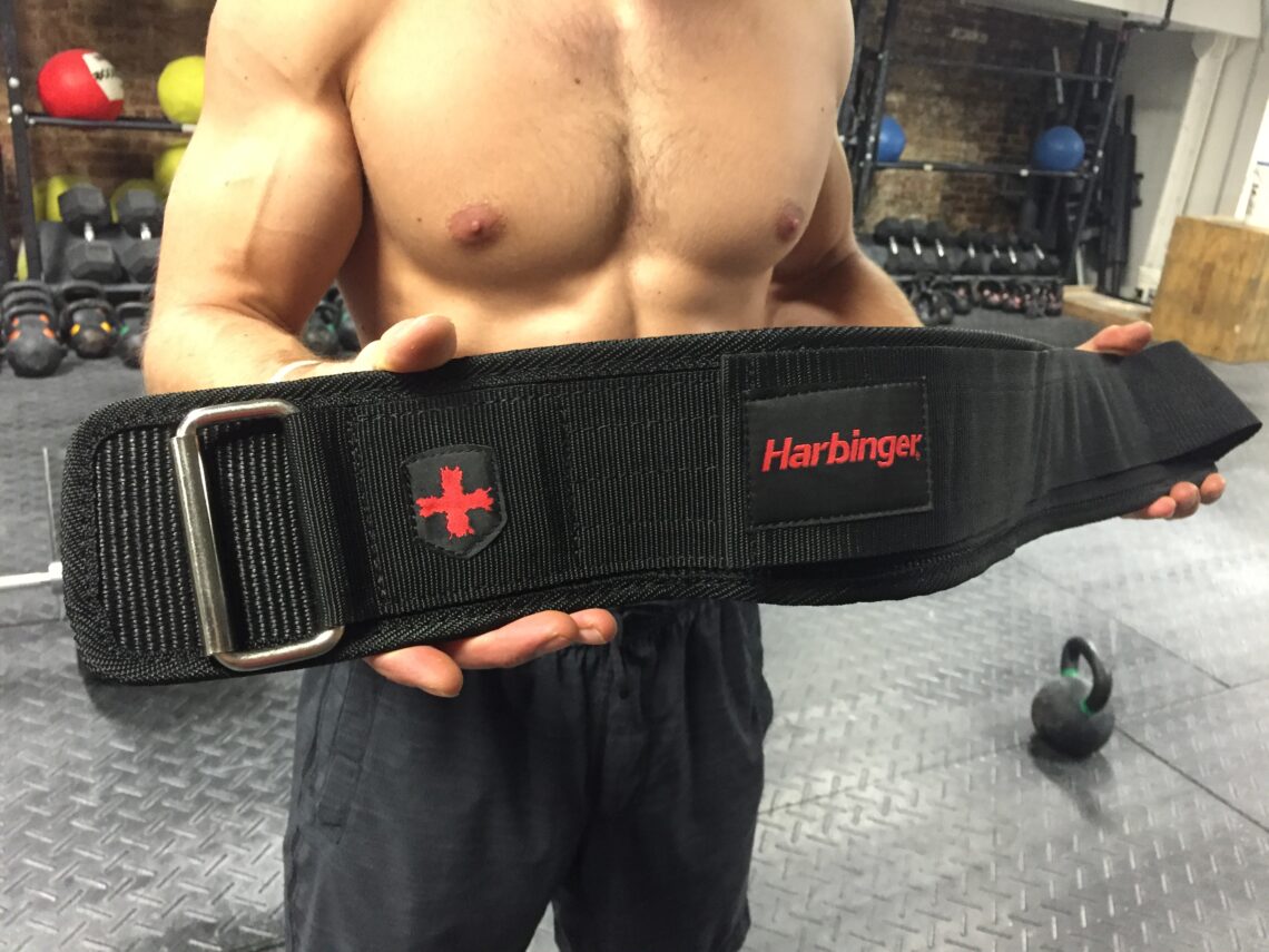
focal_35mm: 29
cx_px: 634
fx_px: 1063
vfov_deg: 48.2
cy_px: 476
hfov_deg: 61.7
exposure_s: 1/30
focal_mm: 4.15
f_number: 2.2
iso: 250
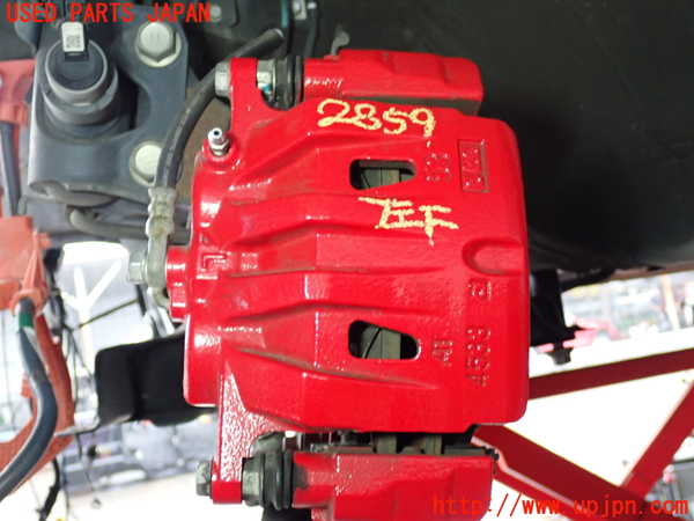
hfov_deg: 42.9
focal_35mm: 44
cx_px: 347
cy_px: 260
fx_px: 882
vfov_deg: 32.9
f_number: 2.9
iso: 400
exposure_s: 1/40
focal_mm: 7.84
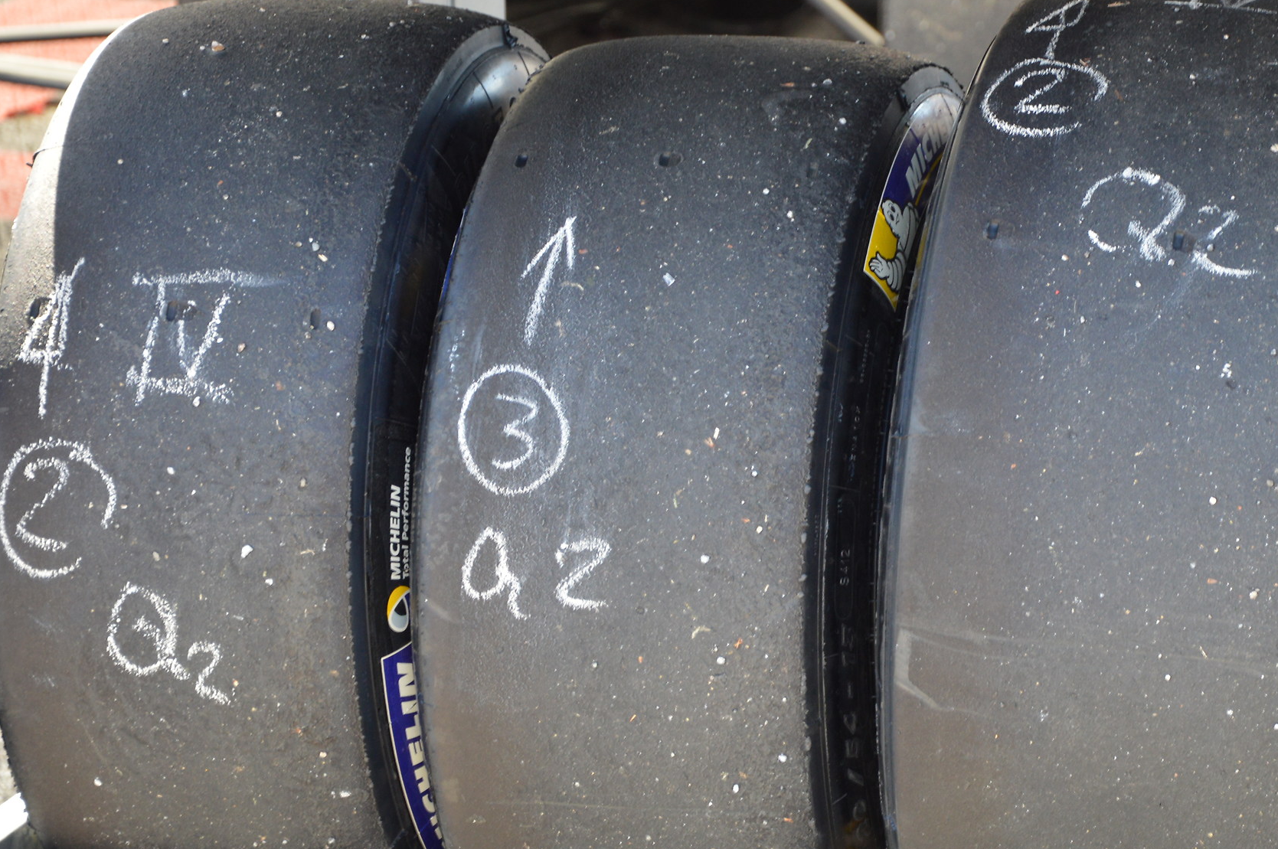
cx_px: 879
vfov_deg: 9.1
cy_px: 513
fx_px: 5355
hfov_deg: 13.6
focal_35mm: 151
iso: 400
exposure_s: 1/100
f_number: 5.3
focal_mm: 70
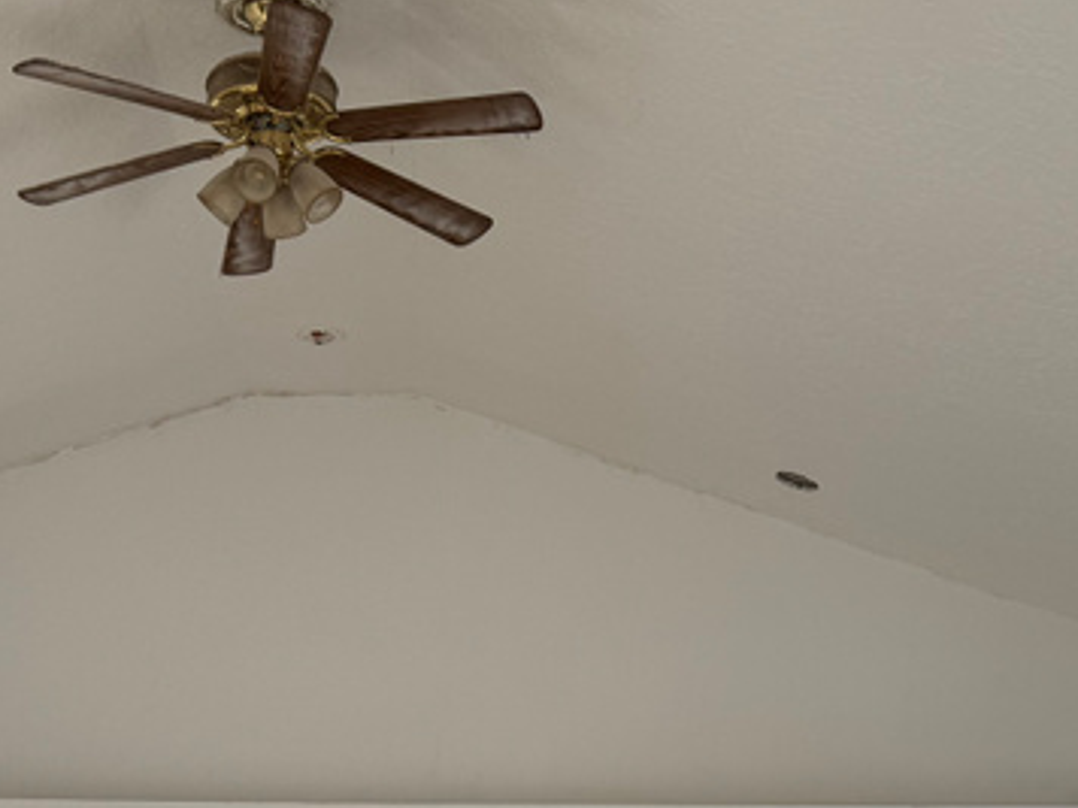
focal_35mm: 69
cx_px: 436
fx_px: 2149
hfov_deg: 28.1
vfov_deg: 19.3
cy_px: 1120
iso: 80
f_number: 1.78
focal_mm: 6.76
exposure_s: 1/876
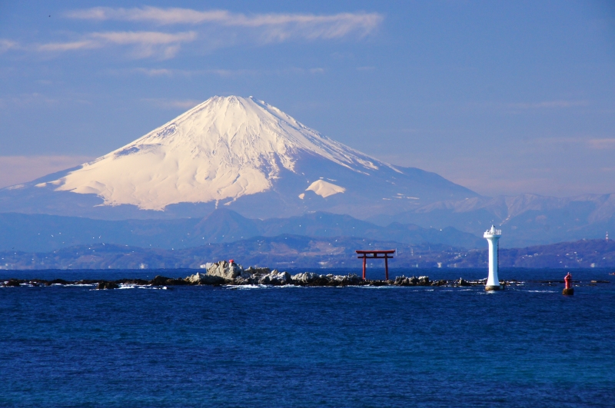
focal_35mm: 225
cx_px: 308
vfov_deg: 6.1
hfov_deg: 9.2
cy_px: 204
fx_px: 3838
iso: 500
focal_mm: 150
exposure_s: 1/250
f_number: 13
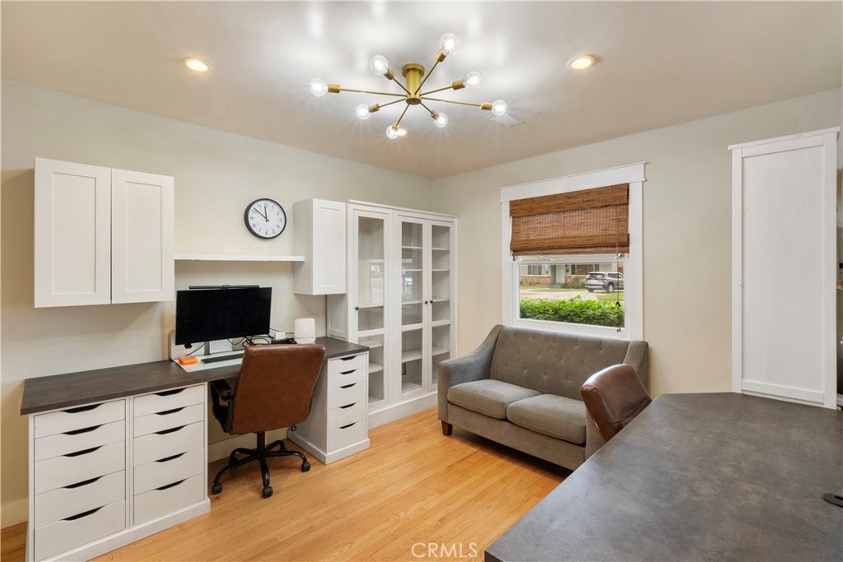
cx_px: 422
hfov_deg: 96.7
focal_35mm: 16
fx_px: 375
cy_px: 281
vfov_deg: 73.8
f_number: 22
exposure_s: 6
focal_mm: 16
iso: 100
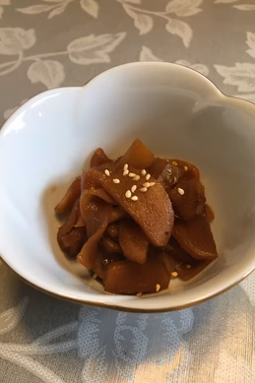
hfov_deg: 42.3
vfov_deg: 60.3
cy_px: 189
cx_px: 133
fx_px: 330
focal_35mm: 31
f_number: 2.2
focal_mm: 4.15
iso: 32
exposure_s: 1/30
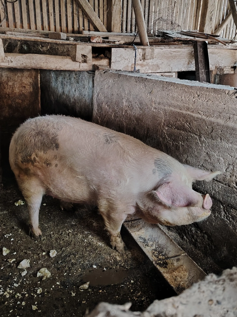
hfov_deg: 44.1
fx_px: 292
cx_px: 118
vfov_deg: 56.8
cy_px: 158
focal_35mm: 32
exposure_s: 1/24
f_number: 1.75
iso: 2394
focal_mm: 5.25
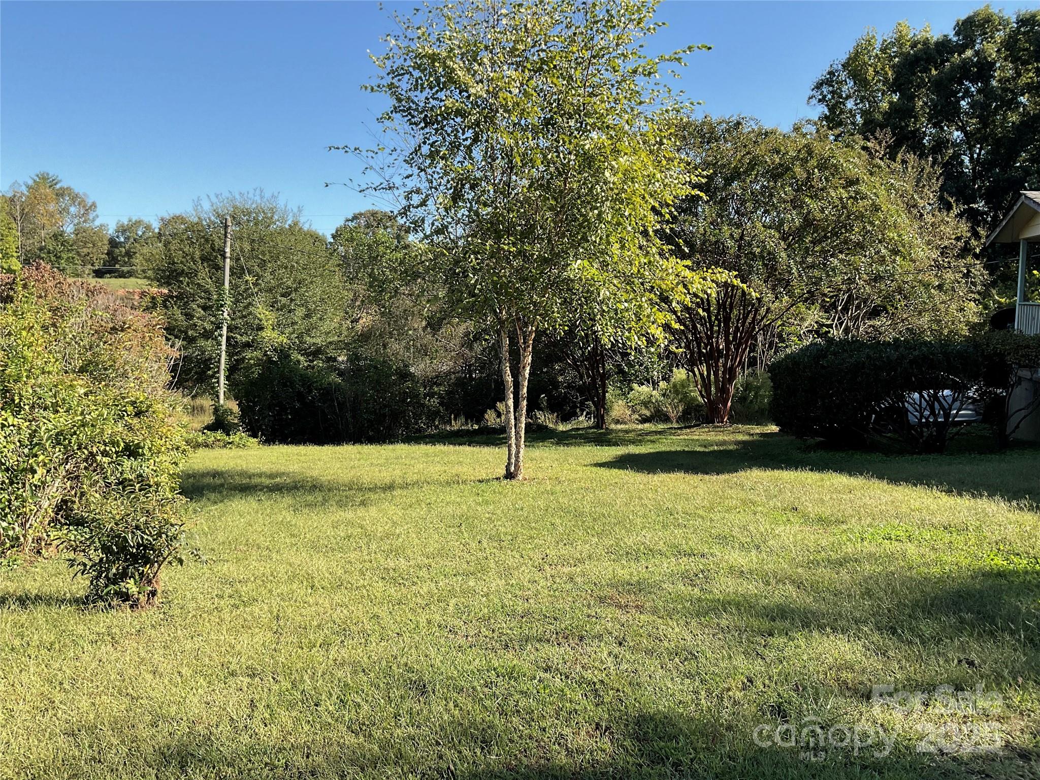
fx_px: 871
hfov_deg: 61.7
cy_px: 390
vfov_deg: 48.2
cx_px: 520
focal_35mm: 29
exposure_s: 1/781
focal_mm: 3
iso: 16
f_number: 1.8
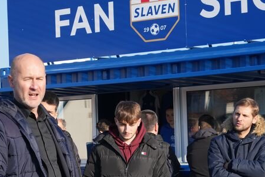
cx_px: 123
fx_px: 920
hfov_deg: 16.4
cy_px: 136
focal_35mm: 125
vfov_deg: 10.9
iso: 100
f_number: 7.1
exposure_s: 1/200
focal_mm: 55
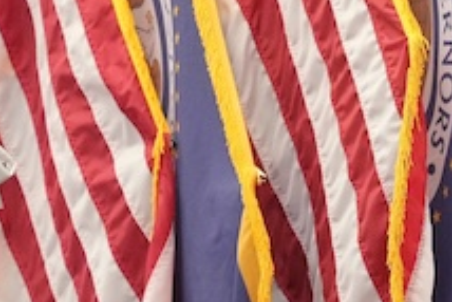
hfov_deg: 6.2
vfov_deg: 4.1
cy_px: 386
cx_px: -82
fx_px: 4159
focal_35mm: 331
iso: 5000
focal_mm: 59
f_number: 3.2
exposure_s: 1/1000
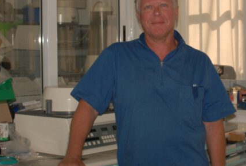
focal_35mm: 94
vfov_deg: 14.7
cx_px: 185
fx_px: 644
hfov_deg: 21.5
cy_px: 63
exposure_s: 1/100
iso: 400
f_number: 10
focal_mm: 35
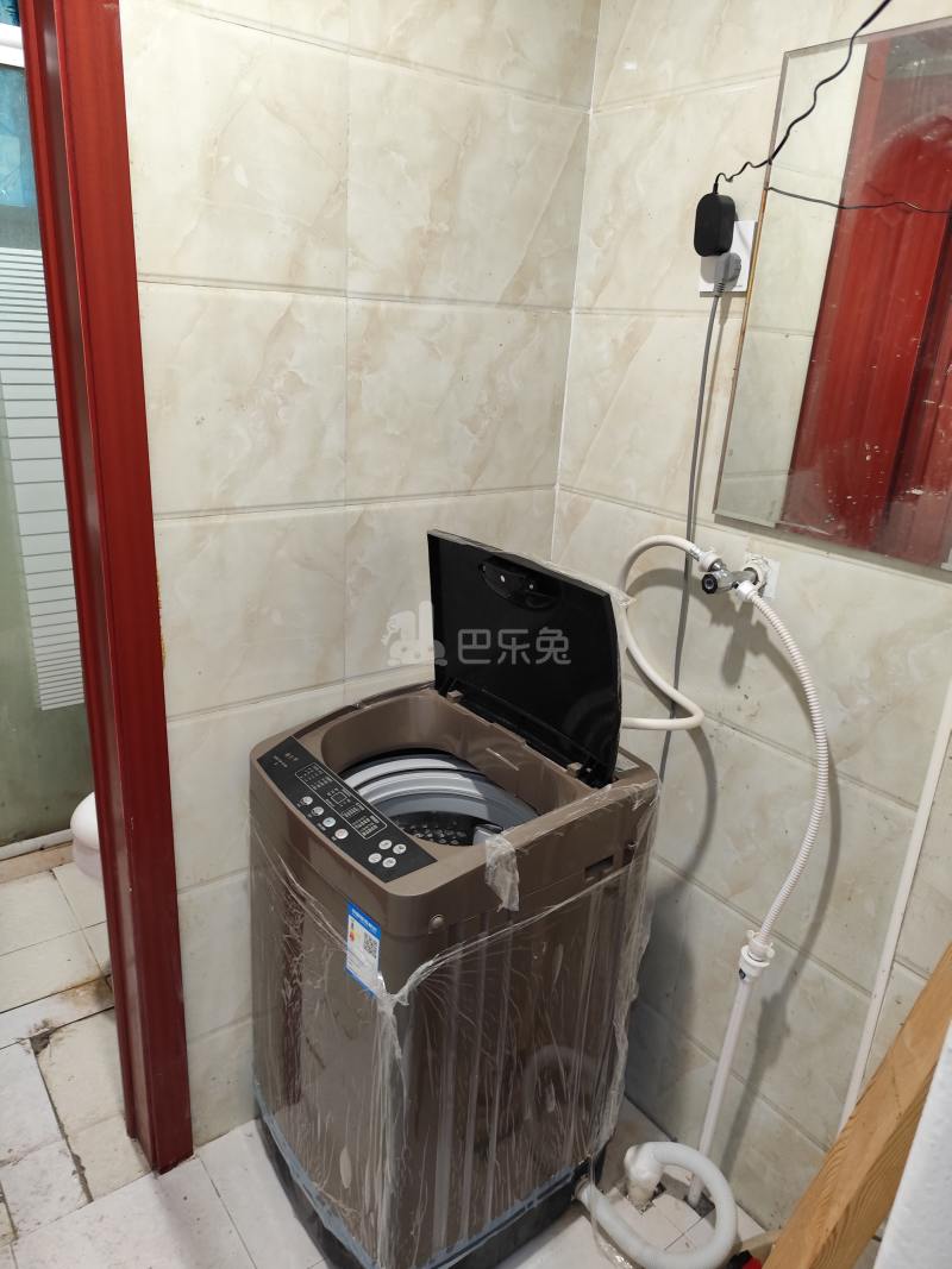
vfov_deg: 73.9
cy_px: 634
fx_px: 844
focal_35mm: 23
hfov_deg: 58.9
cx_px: 476
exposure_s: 1/50
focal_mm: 6.14
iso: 800
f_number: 1.65
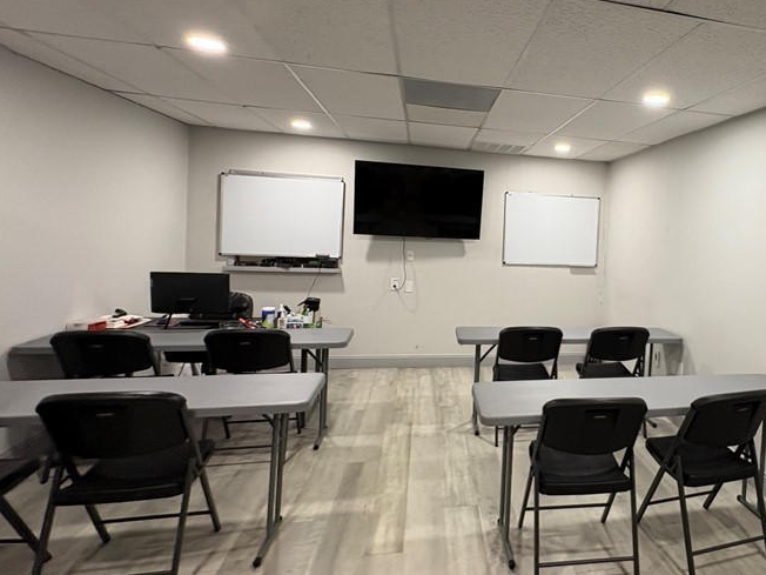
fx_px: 487
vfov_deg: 60.7
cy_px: 240
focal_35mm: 22
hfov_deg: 73.0
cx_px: 538
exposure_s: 1/60
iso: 200
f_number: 2.2
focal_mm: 2.22
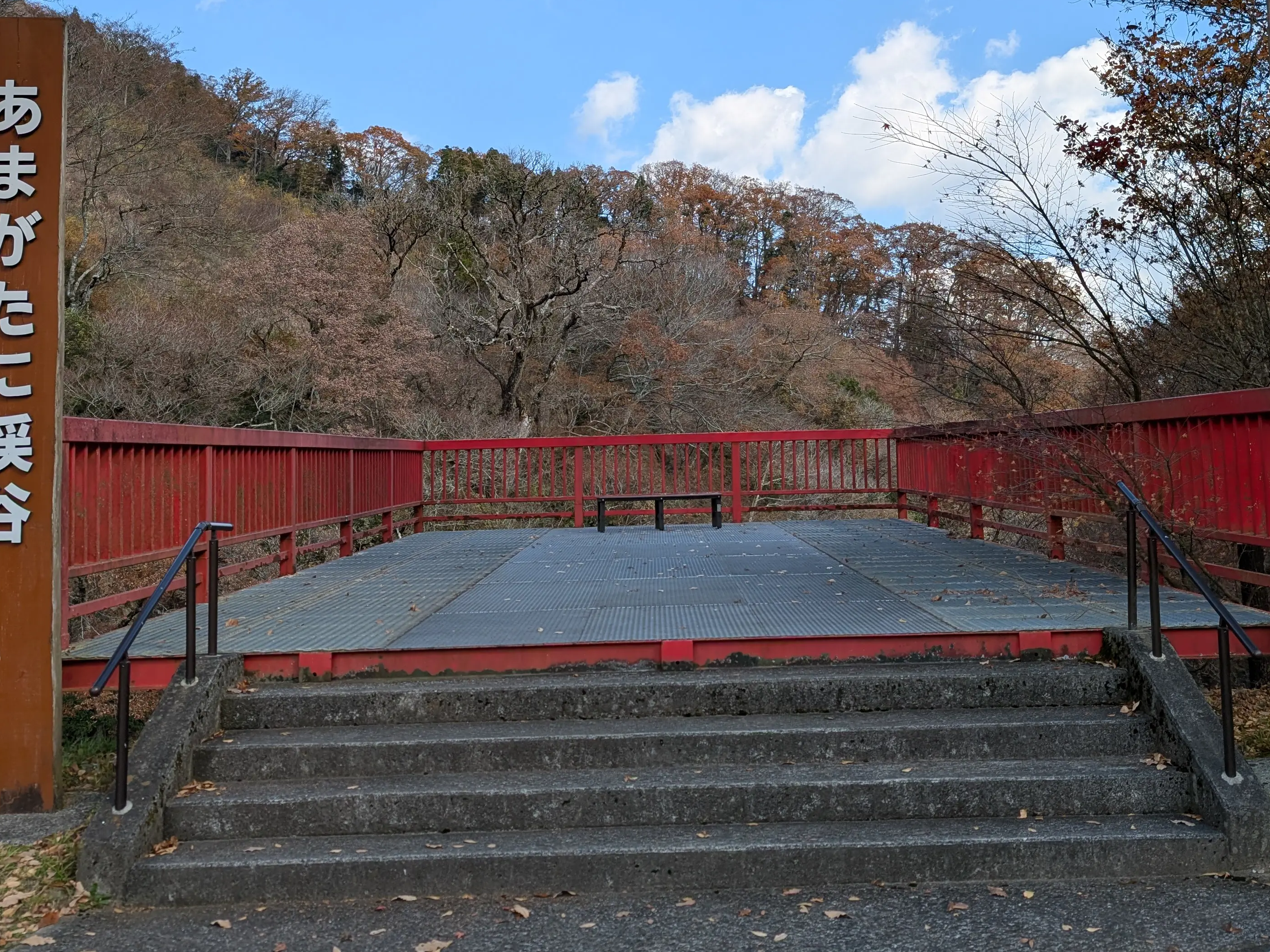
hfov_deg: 52.6
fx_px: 1284
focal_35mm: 35
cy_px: 364
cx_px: 680
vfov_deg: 40.4
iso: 21
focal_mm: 6.9
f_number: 1.68
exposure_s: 1/763
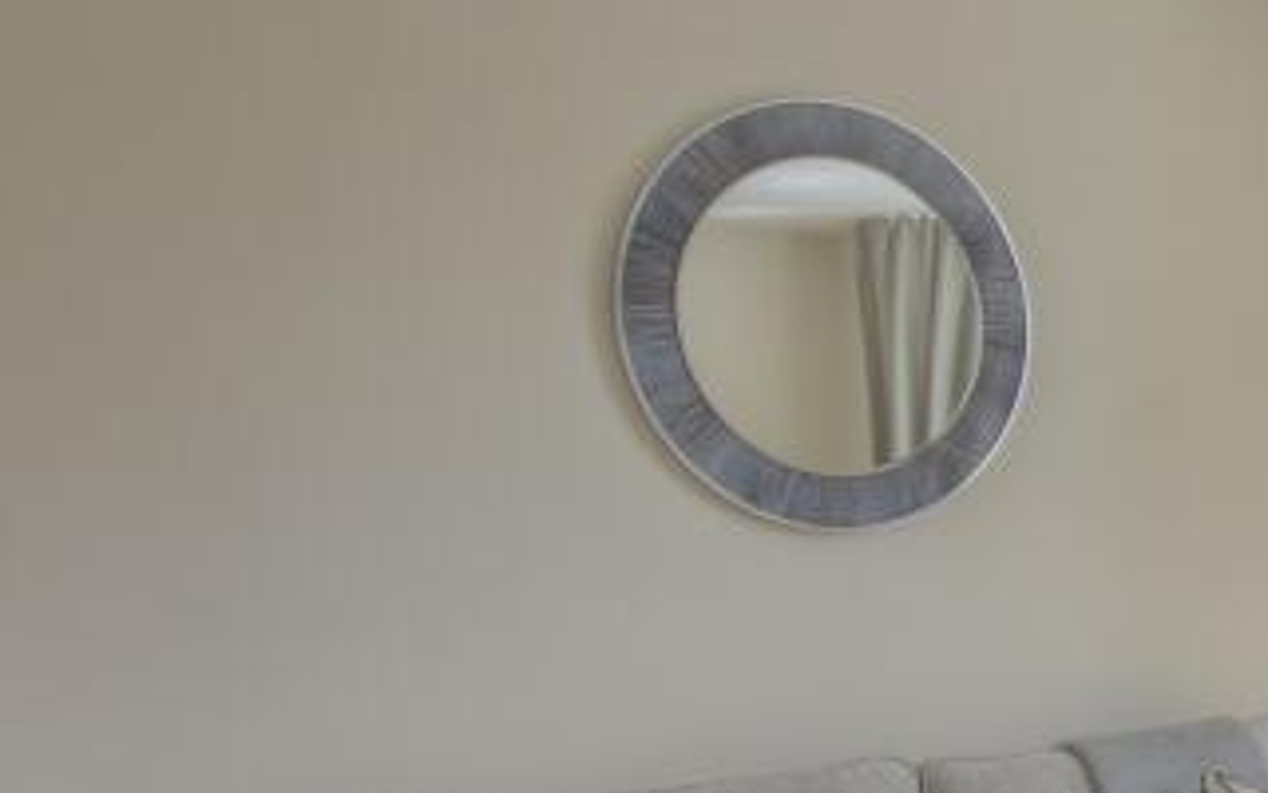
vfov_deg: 26.1
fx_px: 1693
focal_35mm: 49
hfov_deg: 34.4
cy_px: 557
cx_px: 1454
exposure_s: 1/60
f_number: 8
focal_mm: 10
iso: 400
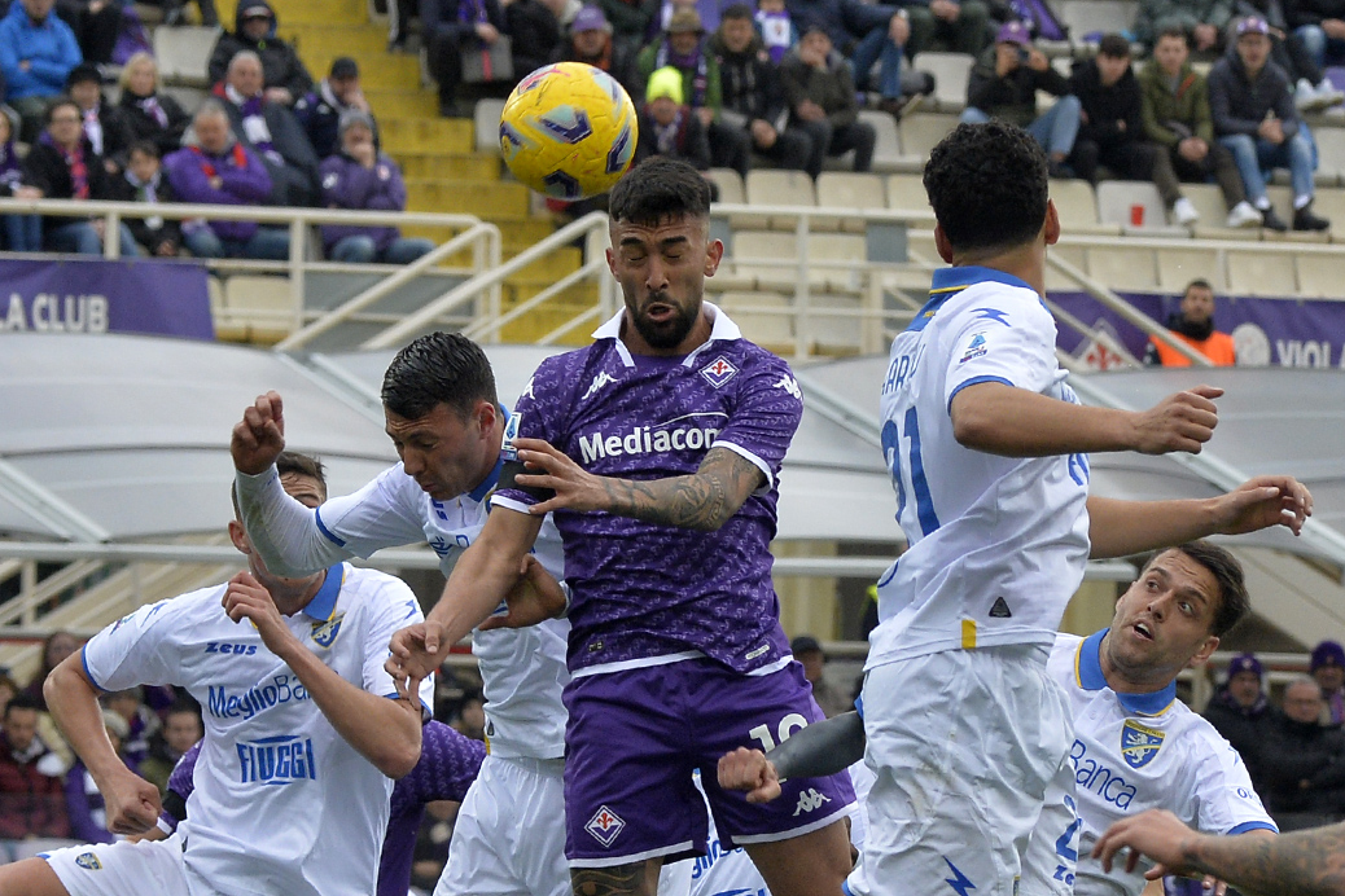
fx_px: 6911
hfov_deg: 11.1
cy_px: 513
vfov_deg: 7.4
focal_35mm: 185
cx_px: 705
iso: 1600
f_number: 9
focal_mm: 160
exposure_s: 1/1250
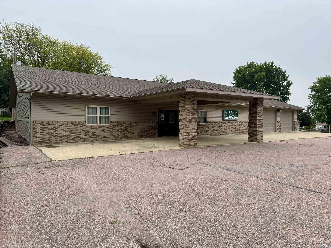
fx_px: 229
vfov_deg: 56.8
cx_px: 166
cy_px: 124
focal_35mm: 24
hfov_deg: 71.6
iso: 80
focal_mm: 6.76
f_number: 1.78
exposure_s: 1/1339
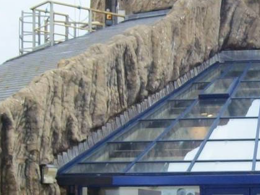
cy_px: 160
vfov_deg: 10.8
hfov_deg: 14.1
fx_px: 1029
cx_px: 283
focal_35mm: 137
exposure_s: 1/145
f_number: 2.7
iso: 80
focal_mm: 6
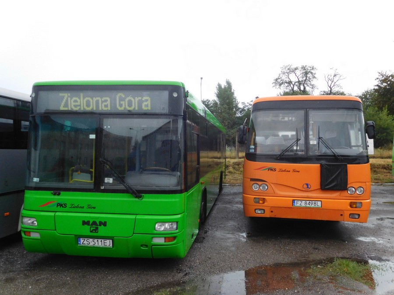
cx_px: 197
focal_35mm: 28
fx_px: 319
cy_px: 148
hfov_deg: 63.4
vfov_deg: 49.7
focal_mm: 5
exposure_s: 1/250
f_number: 3.5
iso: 280
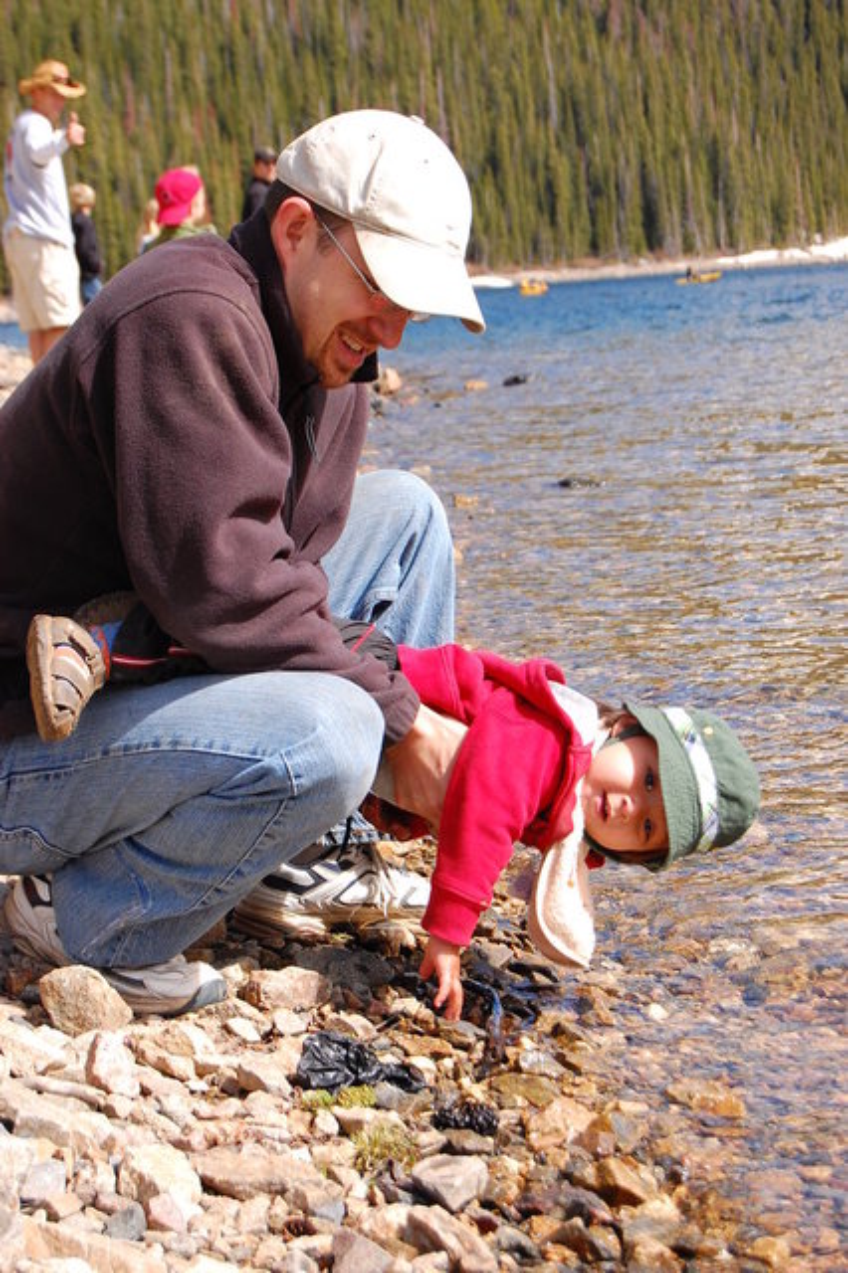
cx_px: 424
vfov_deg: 24.6
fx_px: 2918
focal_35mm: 82
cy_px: 636
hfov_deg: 16.5
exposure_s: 1/400
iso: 400
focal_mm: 55
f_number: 10
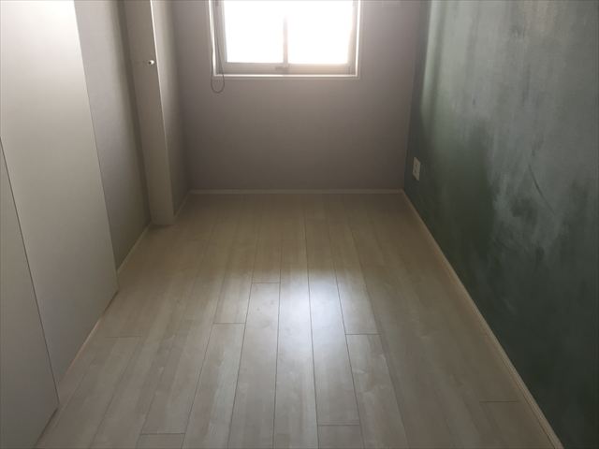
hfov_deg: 61.7
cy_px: 224
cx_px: 300
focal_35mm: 29
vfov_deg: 48.2
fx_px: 502
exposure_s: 1/33
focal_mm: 4.15
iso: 80
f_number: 2.2
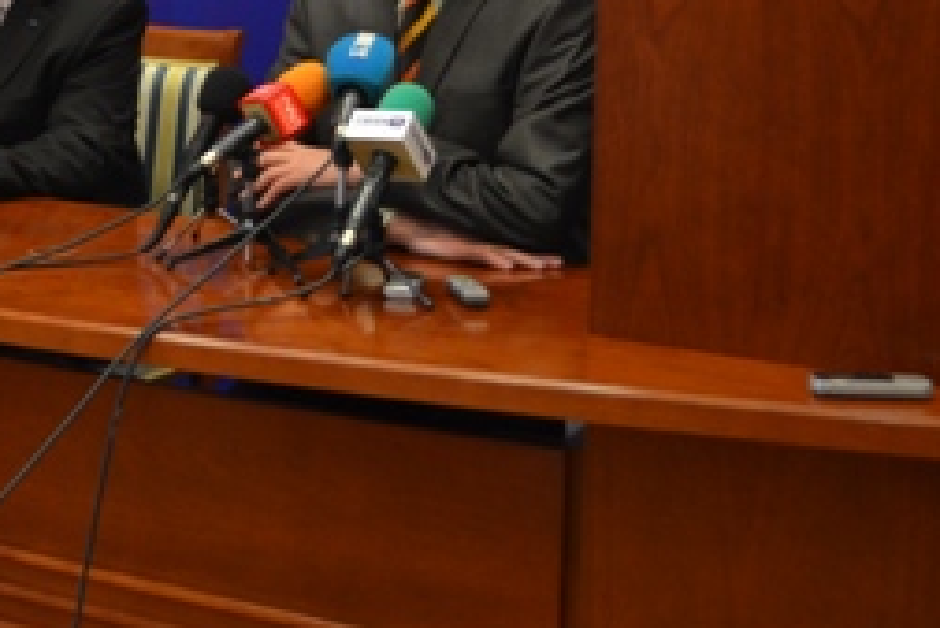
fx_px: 2377
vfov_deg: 14.7
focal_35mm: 91
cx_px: -204
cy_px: -39
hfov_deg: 20.8
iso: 800
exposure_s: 1/60
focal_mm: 24
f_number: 4
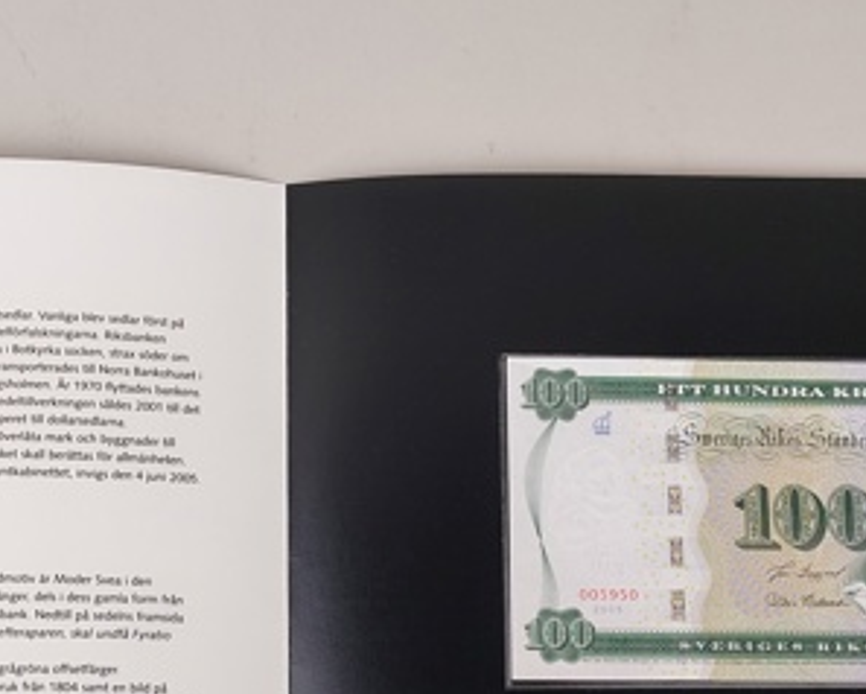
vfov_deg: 23.5
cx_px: 297
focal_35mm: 63
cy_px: 650
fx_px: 1616
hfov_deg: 29.8
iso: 100
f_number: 1.8
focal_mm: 5.56
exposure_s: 1/179
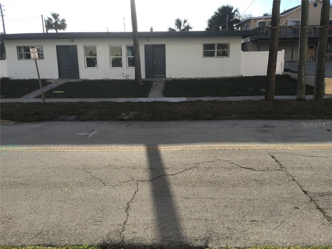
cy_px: 124
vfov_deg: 45.4
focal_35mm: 31
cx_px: 166
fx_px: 297
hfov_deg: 58.4
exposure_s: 1/947
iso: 25
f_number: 2.4
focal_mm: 3.3
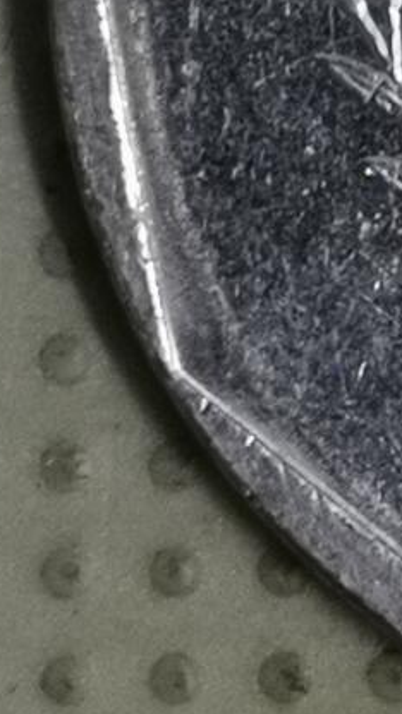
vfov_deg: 8.8
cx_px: 831
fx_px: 4643
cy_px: 41
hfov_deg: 4.9
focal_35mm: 245
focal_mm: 4.75
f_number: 1.8
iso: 400
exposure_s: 1/25.7
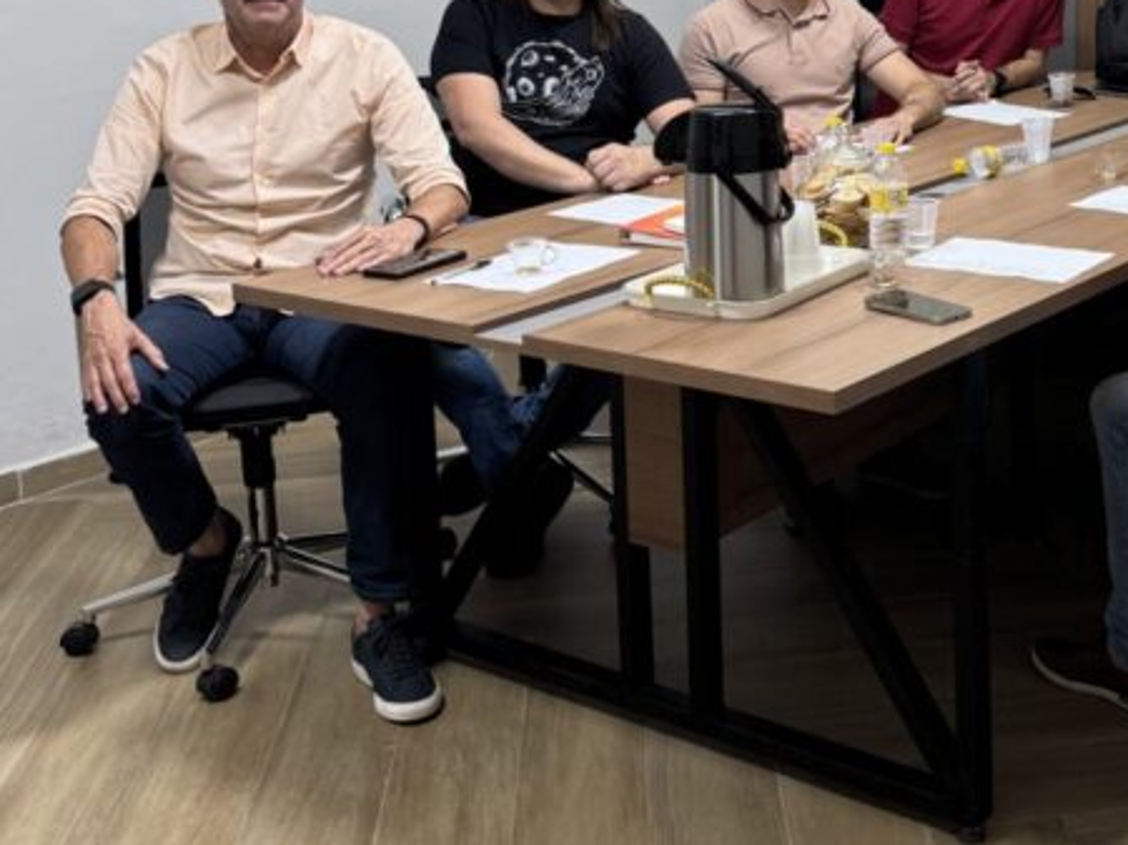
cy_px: 406
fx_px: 1335
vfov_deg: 35.1
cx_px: 915
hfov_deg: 43.5
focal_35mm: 41
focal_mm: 6.76
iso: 160
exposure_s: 1/60
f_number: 1.78
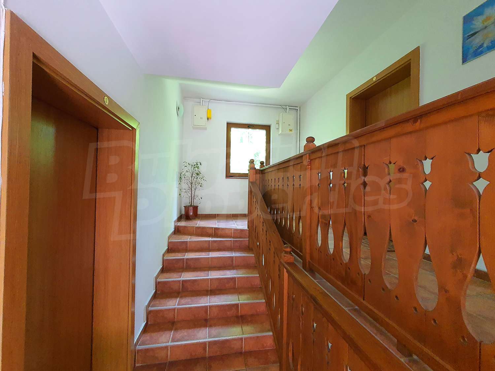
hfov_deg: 106.2
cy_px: 186
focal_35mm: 13
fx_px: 186
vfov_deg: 89.9
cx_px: 248
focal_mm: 1.8
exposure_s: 1/50
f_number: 2.2
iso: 400
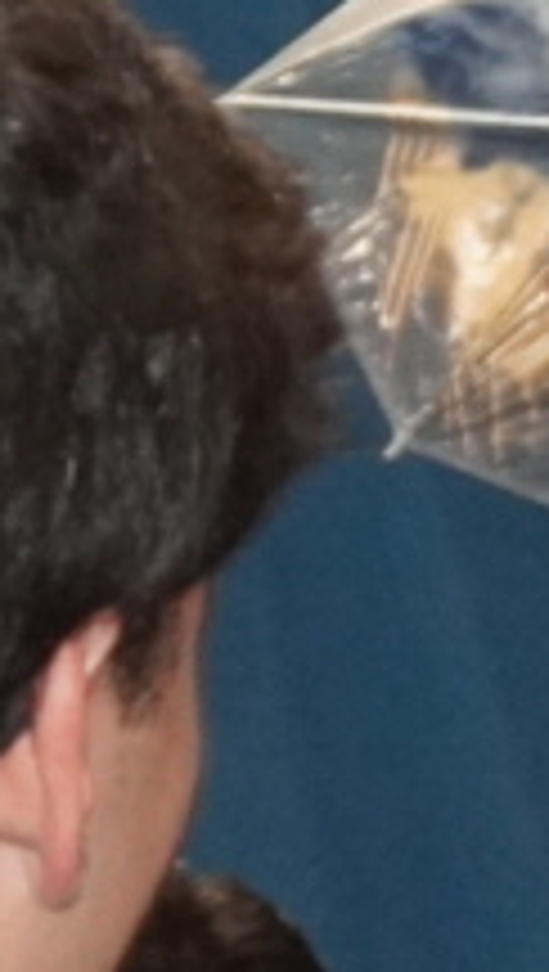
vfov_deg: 6.8
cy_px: 324
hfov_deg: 3.8
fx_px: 8176
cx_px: 1570
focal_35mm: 317
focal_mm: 27
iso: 3200
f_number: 4.5
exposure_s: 1/160
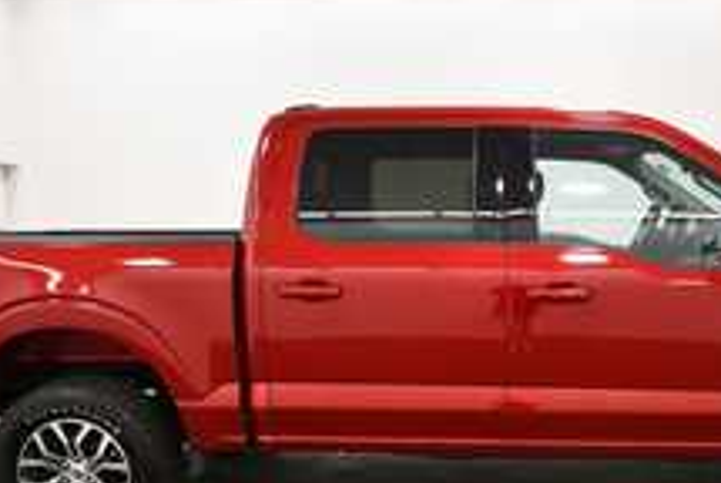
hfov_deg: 48.8
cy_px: 344
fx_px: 782
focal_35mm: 39
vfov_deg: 33.8
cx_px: 473
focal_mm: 14
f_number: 5
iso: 900
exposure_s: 1/125
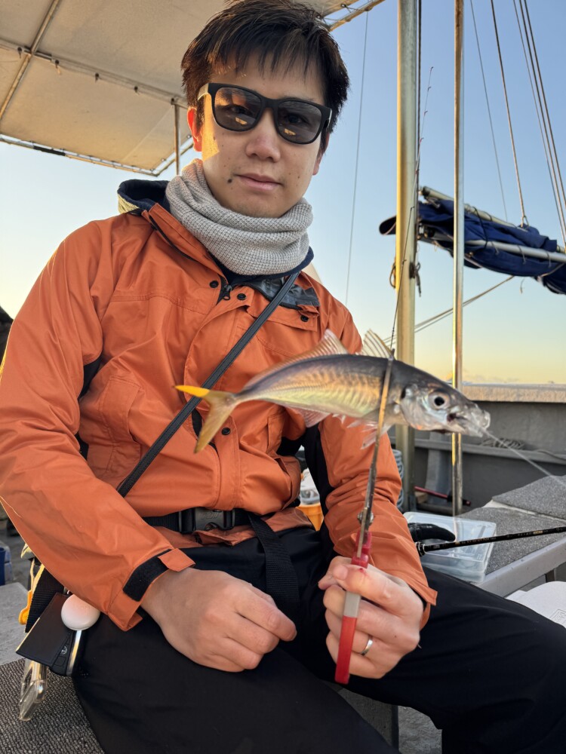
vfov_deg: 71.6
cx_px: 283
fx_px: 523
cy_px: 377
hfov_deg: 56.8
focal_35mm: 24
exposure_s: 1/433
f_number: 1.78
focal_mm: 6.76
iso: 80
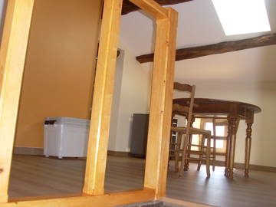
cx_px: 138
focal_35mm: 38
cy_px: 104
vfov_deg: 37.7
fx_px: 303
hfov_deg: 49.0
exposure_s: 1/45
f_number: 3
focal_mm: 6.3
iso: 100
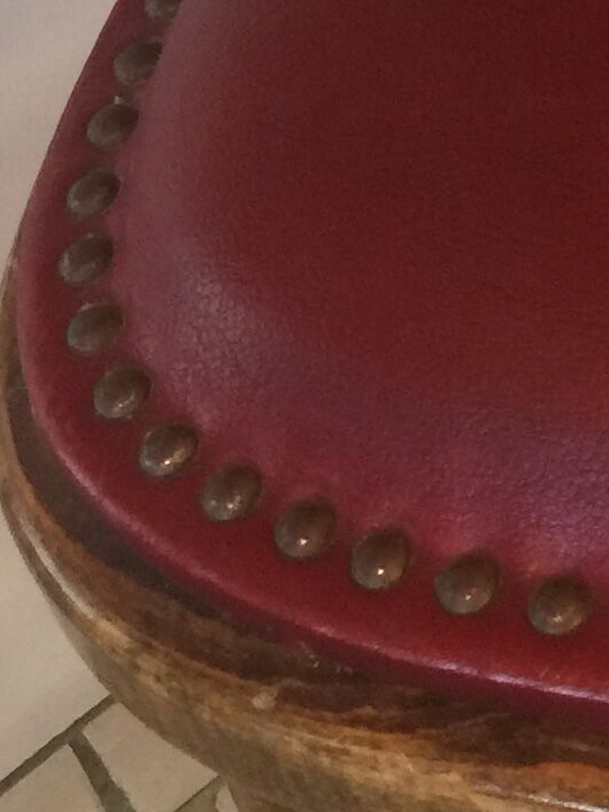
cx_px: 1111
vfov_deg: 13.4
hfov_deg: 10.4
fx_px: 3141
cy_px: -603
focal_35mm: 134
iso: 40
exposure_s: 1/17
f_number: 2.2
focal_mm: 4.15
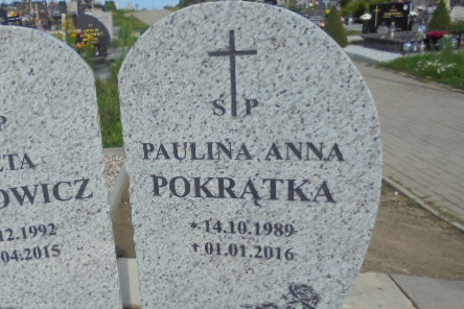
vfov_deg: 34.1
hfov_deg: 48.6
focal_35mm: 39
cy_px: 181
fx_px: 503
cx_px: 148
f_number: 11.5
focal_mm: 4.6
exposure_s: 1/160
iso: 100
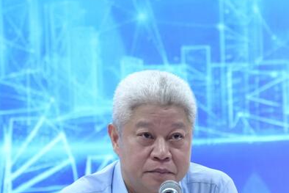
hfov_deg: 3.7
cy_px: 162
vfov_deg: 2.5
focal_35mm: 552
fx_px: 4433
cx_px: 160
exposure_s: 1/125
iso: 6400
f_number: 5.6
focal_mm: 181.1
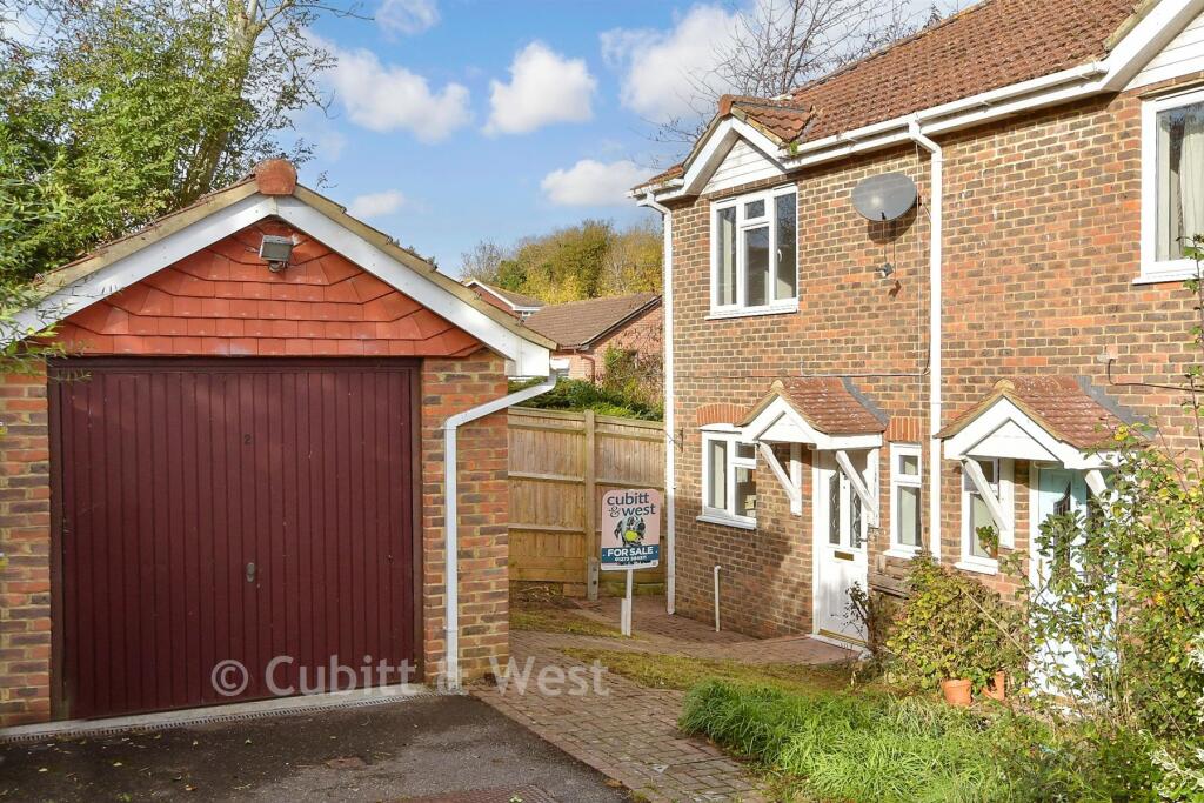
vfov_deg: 43.6
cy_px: 402
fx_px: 1003
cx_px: 602
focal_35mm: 30
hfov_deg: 61.9
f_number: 8
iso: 200
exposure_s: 1/250
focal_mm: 20
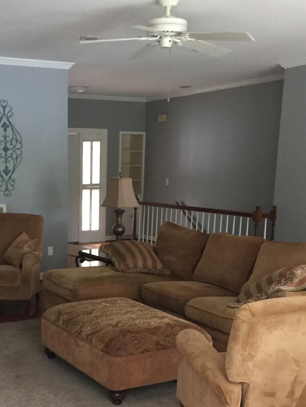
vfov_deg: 39.8
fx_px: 554
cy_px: 283
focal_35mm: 47
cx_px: 65
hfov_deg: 30.2
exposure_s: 1/30
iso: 200
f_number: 2.2
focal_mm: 4.15
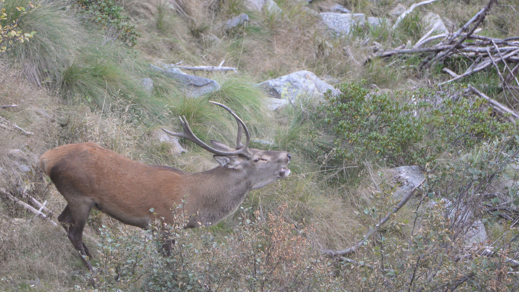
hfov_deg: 3.7
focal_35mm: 577
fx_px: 7940
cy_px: 165
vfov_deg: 2.1
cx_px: 260
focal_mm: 550
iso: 5000
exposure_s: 1/640
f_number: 8
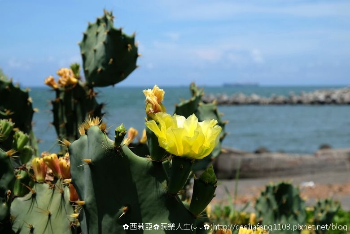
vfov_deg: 16.5
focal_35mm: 83
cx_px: 175
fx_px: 807
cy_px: 117
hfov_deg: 24.5
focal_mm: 55
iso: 200
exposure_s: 1/400
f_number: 10
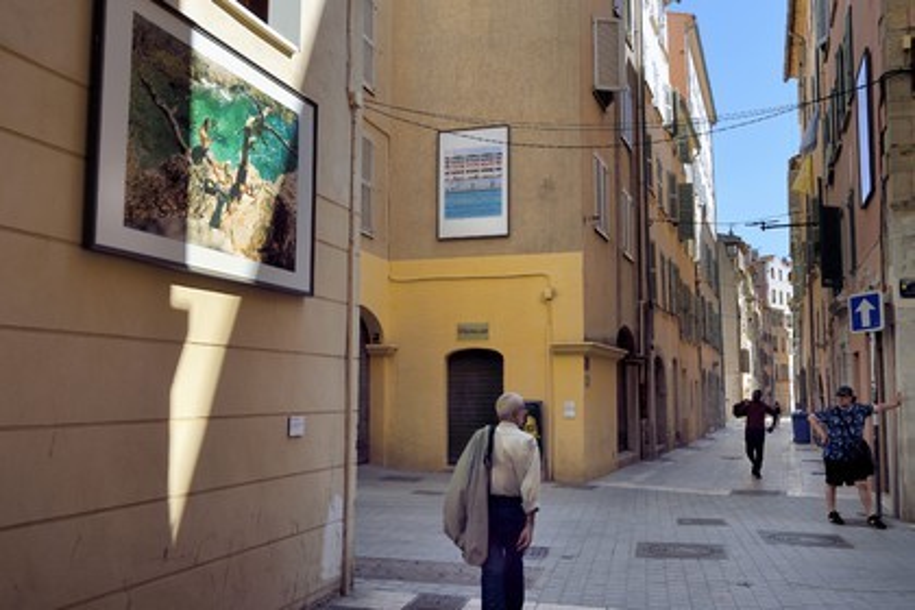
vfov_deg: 41.1
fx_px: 813
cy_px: 305
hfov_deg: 58.7
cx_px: 458
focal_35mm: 32
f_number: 13
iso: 200
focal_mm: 32
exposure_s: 1/160
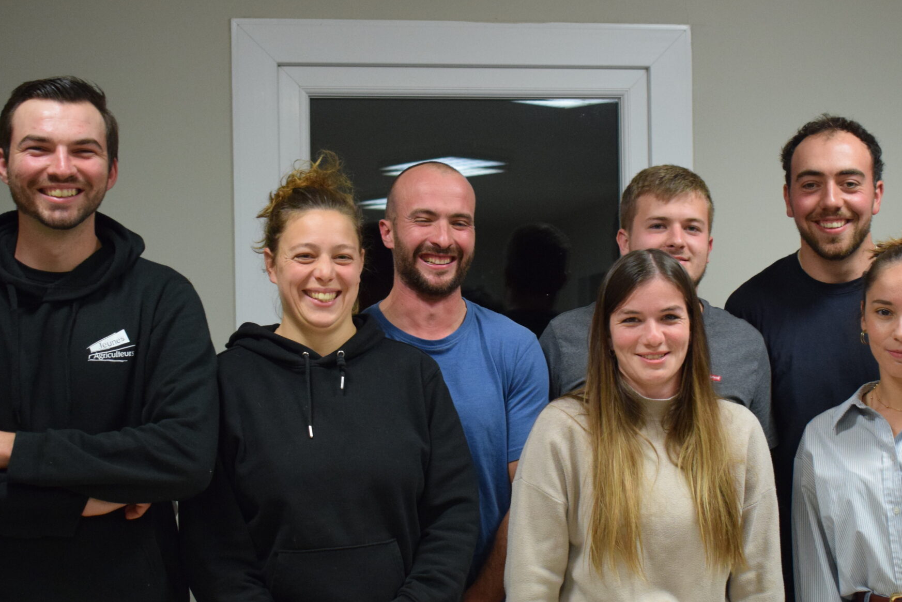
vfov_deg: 20.6
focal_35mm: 66
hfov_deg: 30.5
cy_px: 331
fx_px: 1654
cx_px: 517
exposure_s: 1/60
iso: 2000
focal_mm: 30
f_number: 4.2
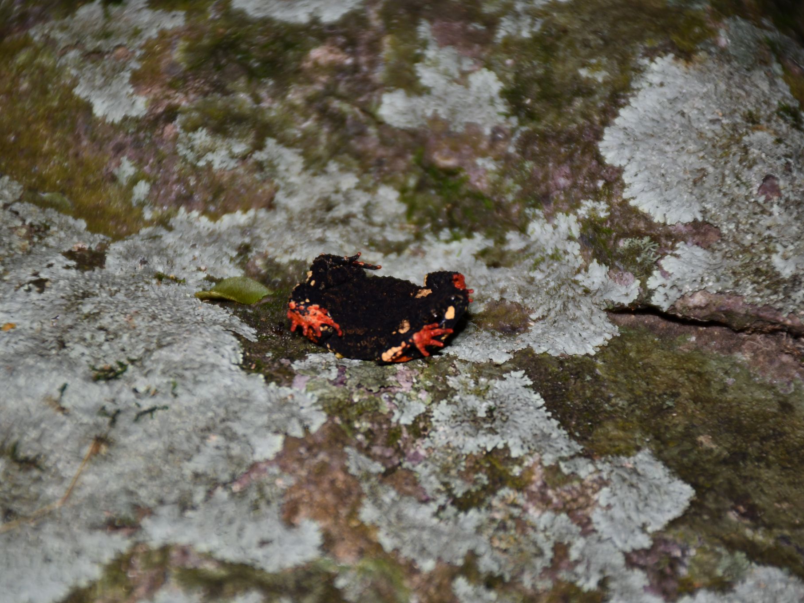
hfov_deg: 9.3
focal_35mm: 212
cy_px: 303
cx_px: 383
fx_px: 4924
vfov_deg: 7.0
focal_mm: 130
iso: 560
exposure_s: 1/60
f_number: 5.6
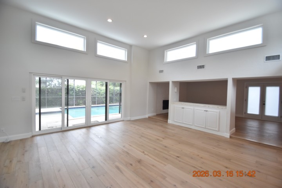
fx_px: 117
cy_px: 94
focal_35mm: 15
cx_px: 141
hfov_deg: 100.4
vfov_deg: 77.3
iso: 800
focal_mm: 10
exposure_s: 1/250
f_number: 3.5
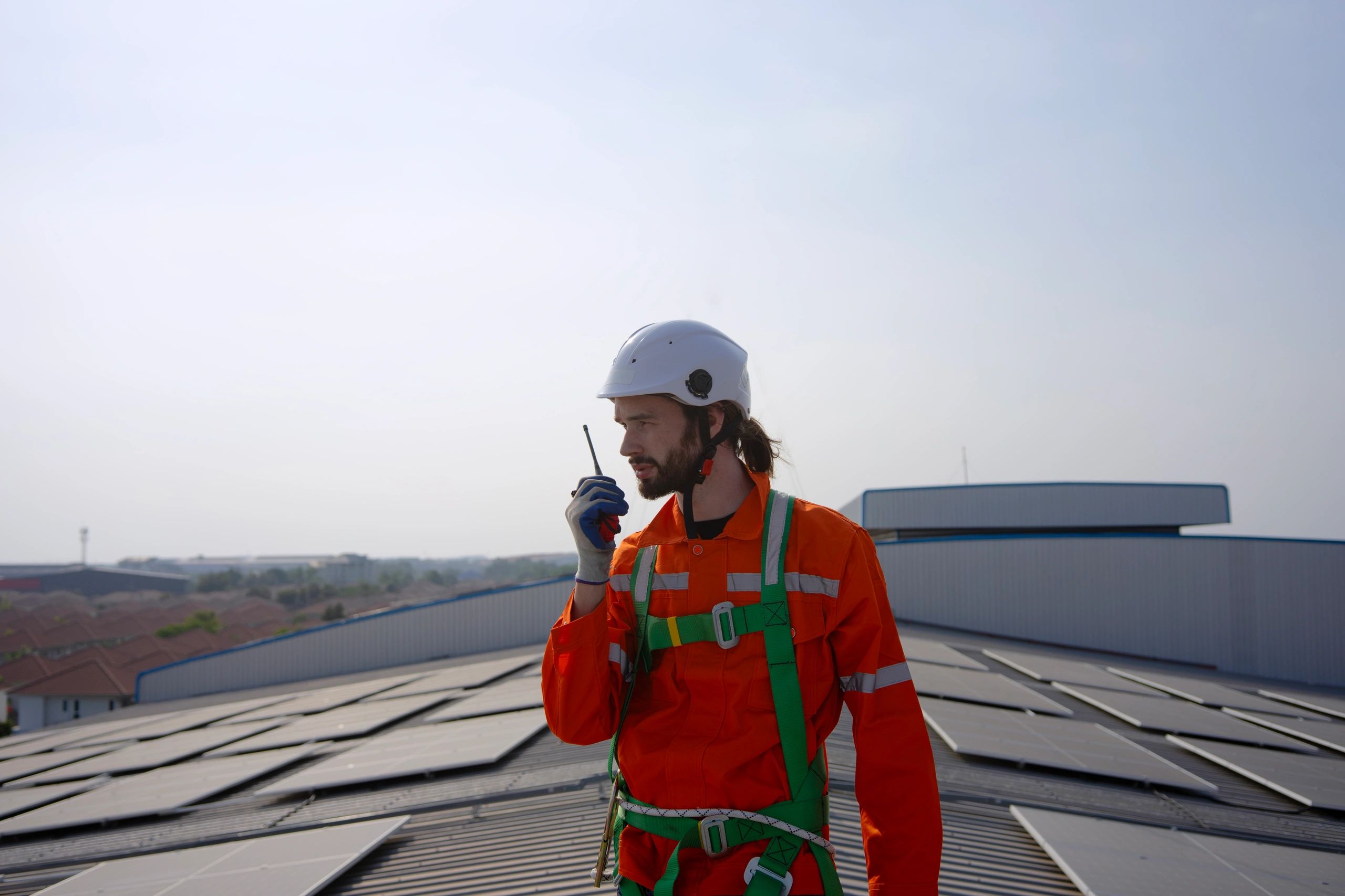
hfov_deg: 54.4
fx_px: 1308
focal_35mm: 35
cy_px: 448
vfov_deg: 37.9
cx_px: 672
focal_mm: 35
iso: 100
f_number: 4.5
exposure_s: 1/1600
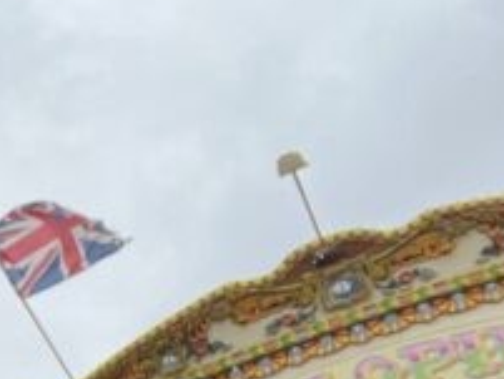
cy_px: 442
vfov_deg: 16.2
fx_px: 1282
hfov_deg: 18.0
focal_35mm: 88
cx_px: -386
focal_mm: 2.71
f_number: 2.2
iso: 32
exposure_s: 1/643
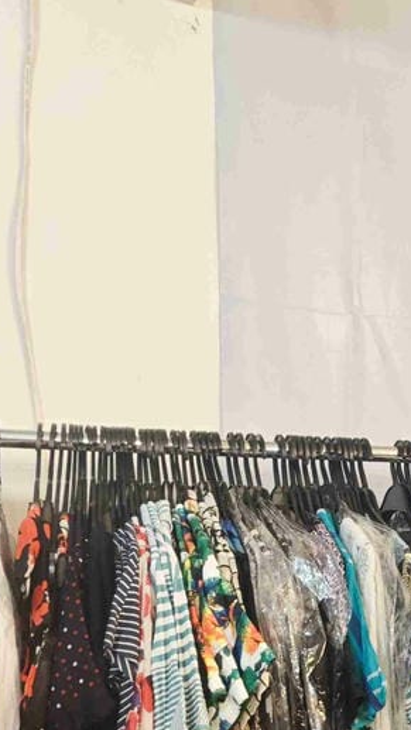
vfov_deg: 44.1
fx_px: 833
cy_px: 624
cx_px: 442
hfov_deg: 25.8
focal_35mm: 43
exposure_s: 1/60
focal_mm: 2.03
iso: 125
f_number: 1.8
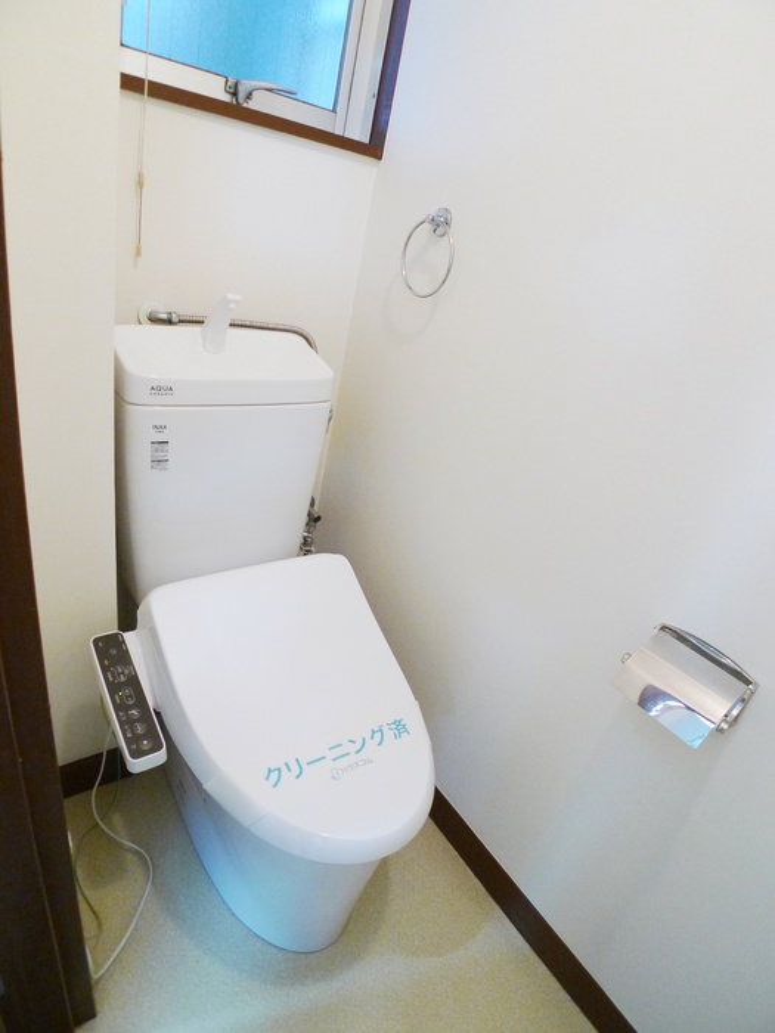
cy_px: 516
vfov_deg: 71.6
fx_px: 716
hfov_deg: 56.8
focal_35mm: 24
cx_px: 388
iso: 320
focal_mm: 5.1
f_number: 2
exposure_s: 1/30
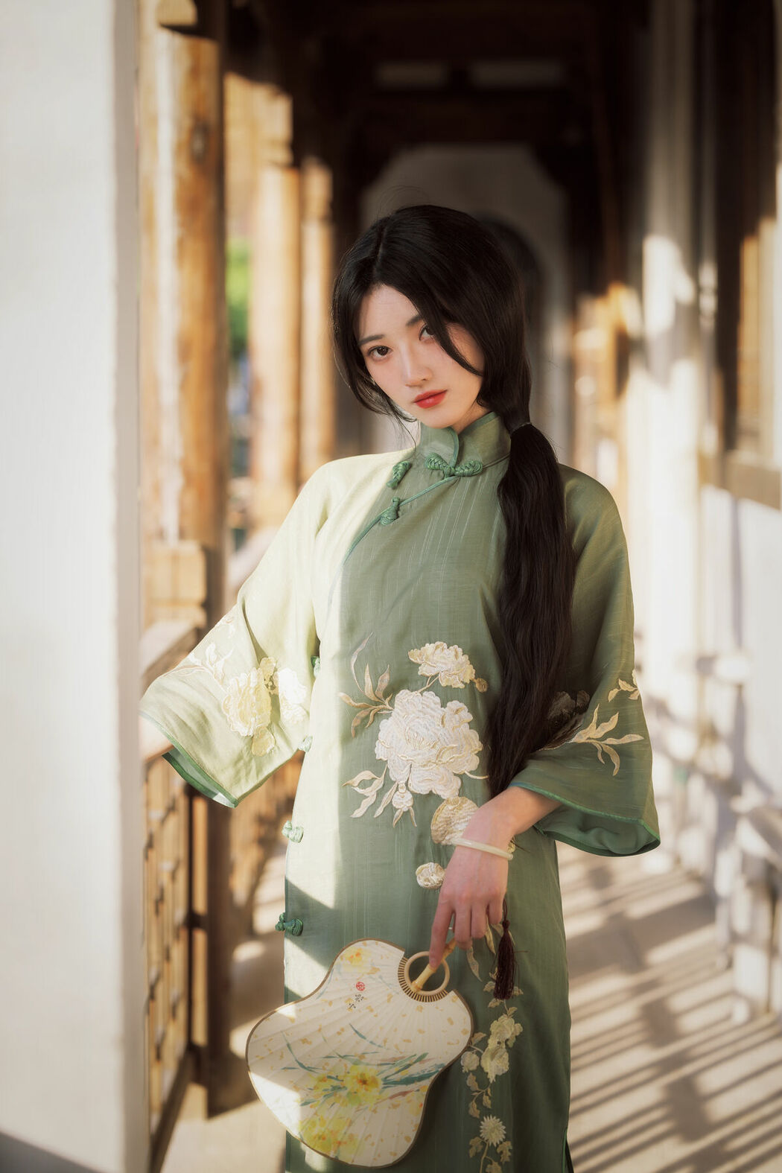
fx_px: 2867
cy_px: 586
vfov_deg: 23.1
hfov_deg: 15.5
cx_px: 391
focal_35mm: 88
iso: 100
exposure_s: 1/200
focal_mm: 89
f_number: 2.8
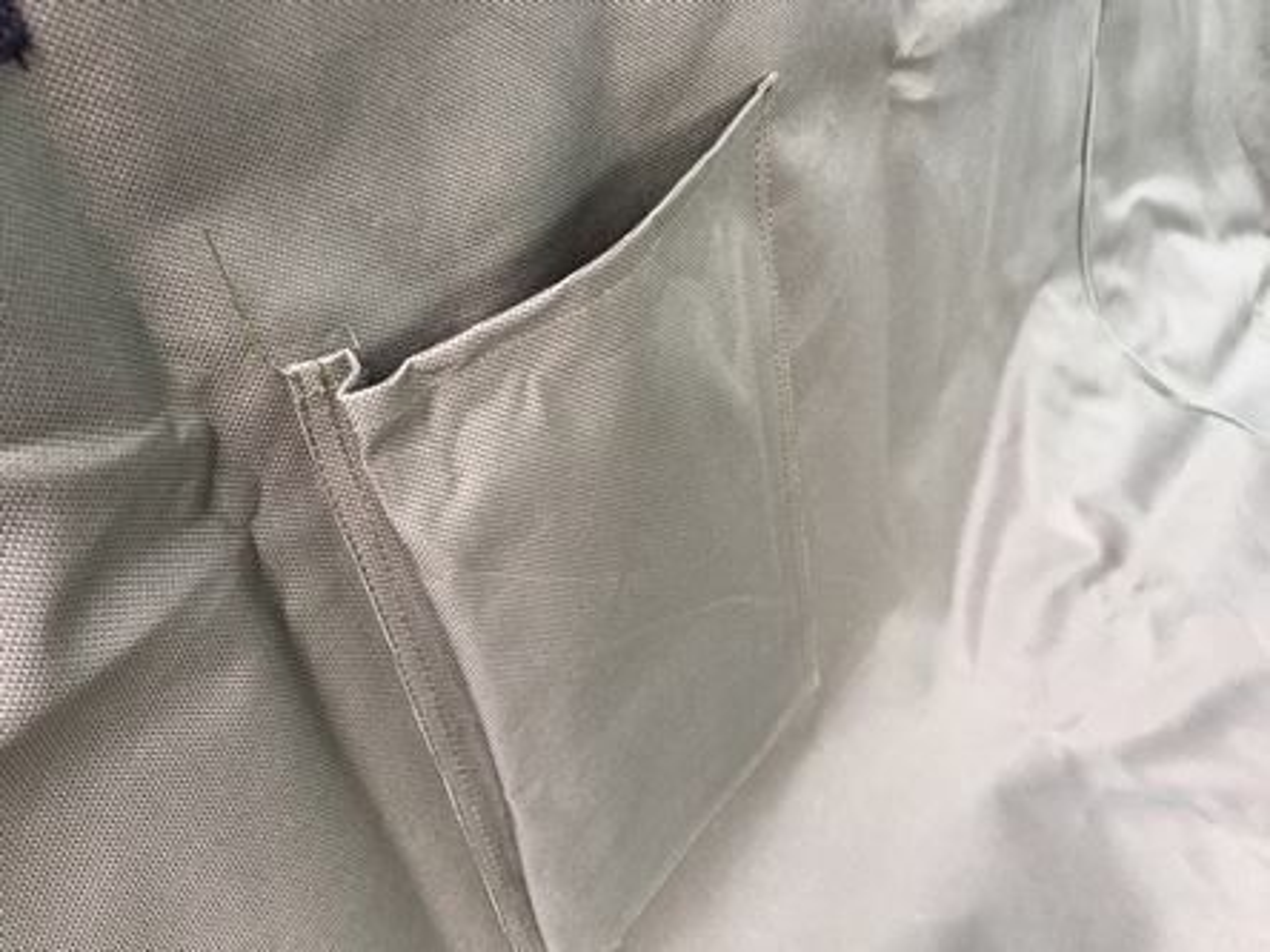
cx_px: 635
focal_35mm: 29
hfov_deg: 61.7
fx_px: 1064
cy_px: 476
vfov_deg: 48.2
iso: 64
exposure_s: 1/33
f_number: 2.2
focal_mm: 4.15
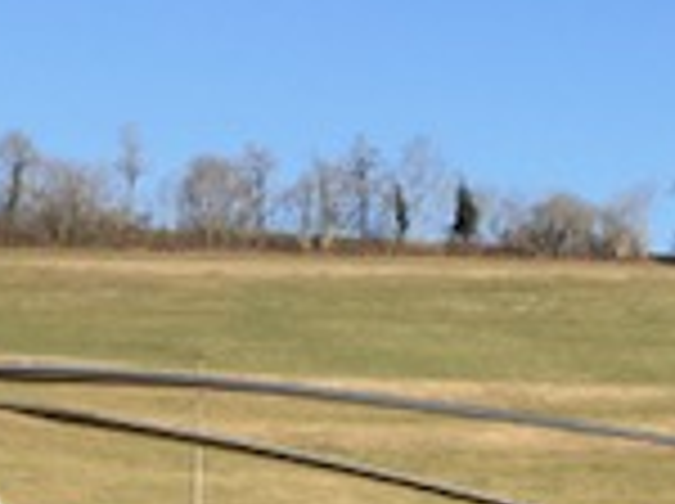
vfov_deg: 10.9
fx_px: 2414
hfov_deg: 15.9
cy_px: 986
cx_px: 297
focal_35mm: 124
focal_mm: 4.15
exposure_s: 1/1068
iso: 32
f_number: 2.2
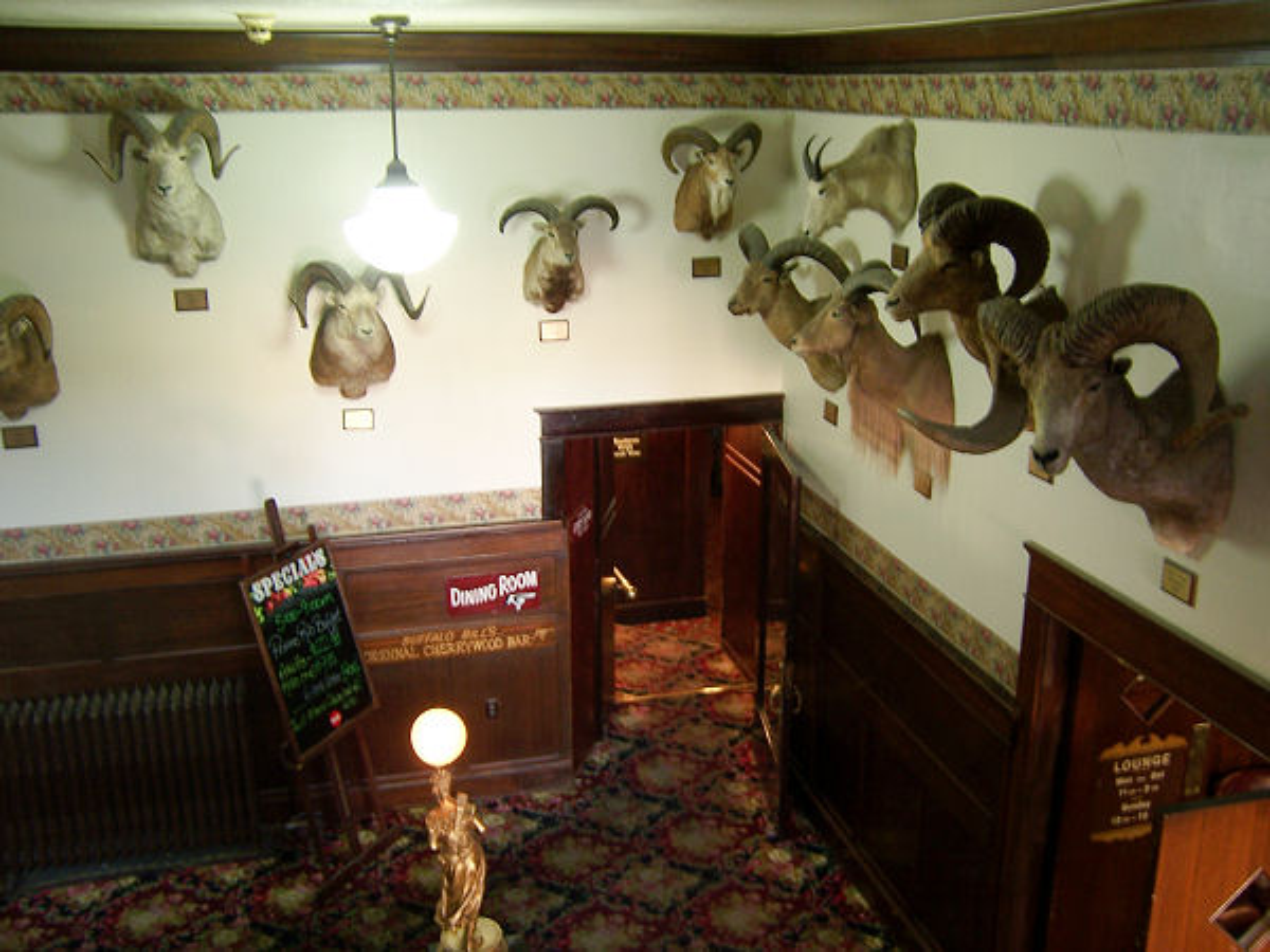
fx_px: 1211
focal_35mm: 33
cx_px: 635
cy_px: 476
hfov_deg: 55.4
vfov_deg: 42.9
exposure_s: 1/2
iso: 80
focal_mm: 5.5
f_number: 3.4
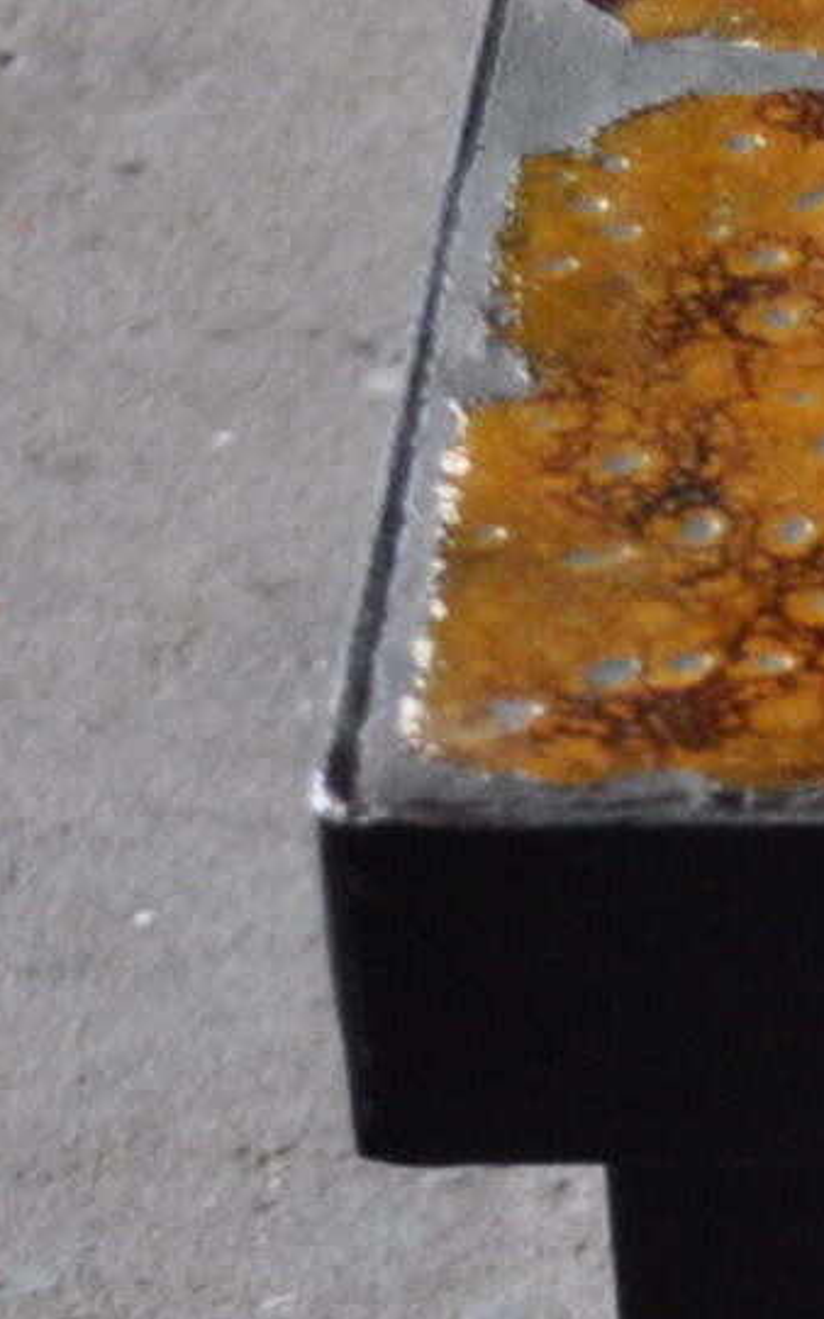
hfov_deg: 4.8
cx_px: 2416
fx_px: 9453
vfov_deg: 7.9
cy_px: 1880
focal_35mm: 263
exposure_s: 1/60
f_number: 4.5
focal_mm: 29
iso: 500
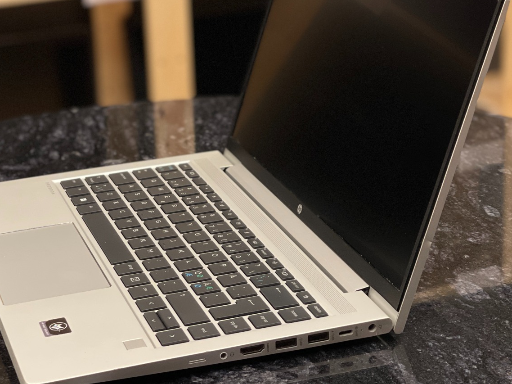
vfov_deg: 16.4
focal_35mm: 90
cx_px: 232
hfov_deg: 21.8
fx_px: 1331
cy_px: 150
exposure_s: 1/69
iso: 250
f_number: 2.2
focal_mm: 7.5
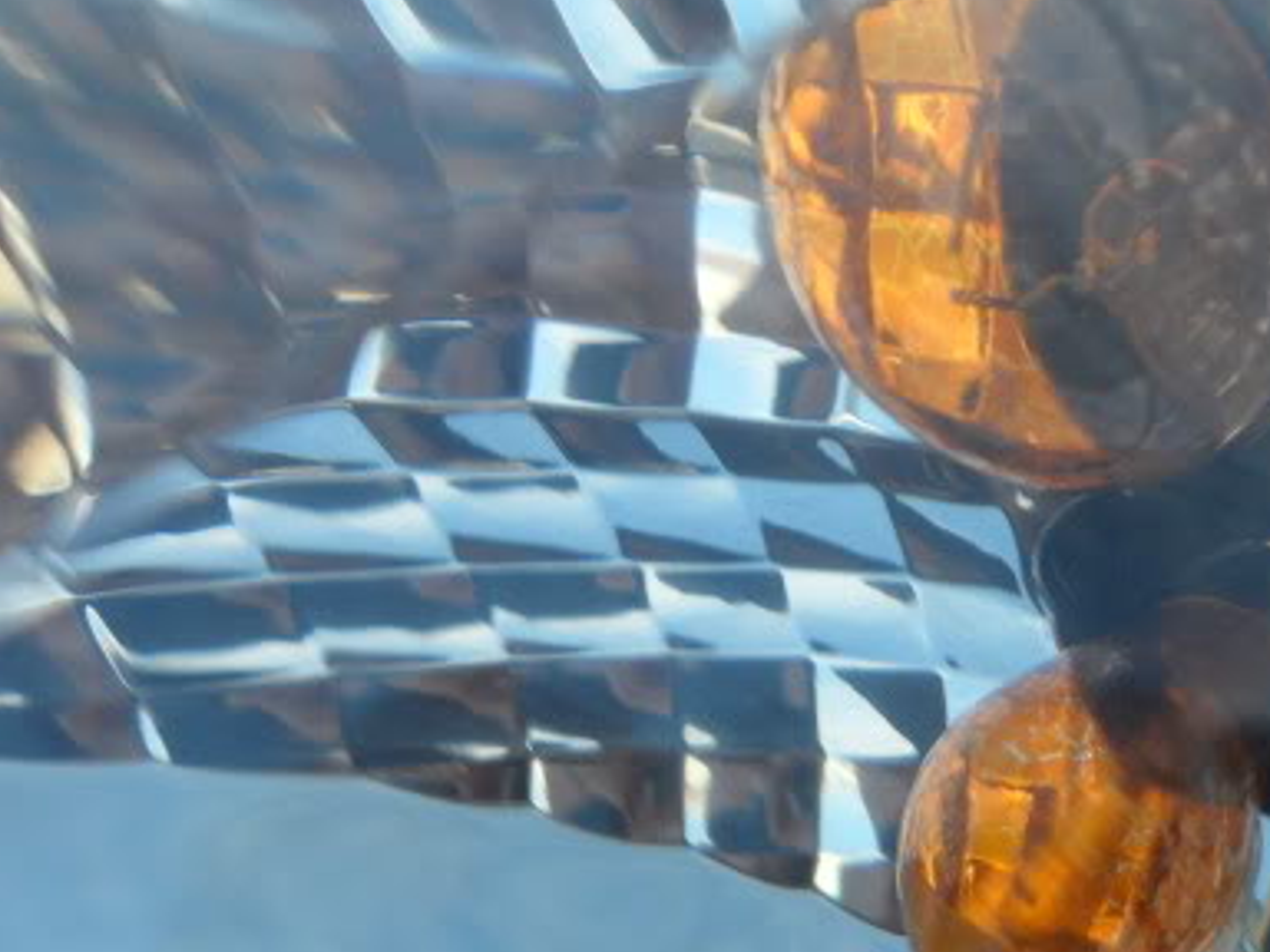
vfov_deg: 32.1
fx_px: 1651
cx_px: 1002
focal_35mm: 45
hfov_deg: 40.5
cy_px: 397
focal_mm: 4.9
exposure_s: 1/250
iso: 80
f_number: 3.5
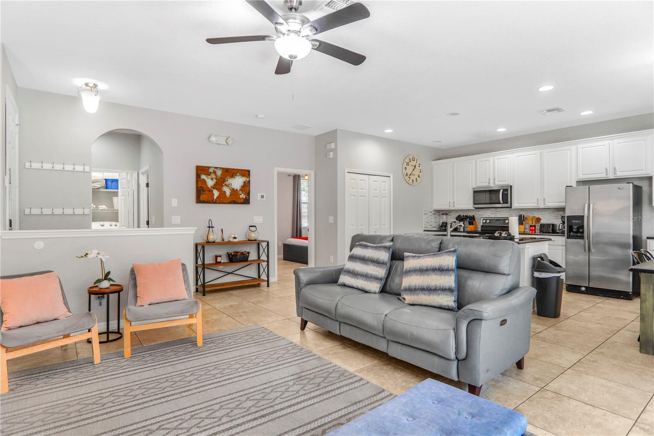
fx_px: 327
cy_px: 218
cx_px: 327
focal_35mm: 18
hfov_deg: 90.0
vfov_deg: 67.4
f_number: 2
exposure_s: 1/30
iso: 100
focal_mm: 12
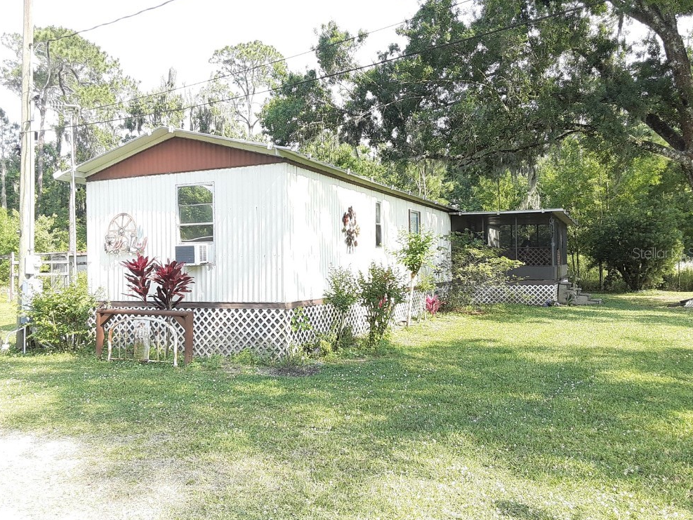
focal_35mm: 28
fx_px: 561
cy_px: 253
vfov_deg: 49.8
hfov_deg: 63.4
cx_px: 339
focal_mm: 2.91
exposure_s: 1/271
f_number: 1.9
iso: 40
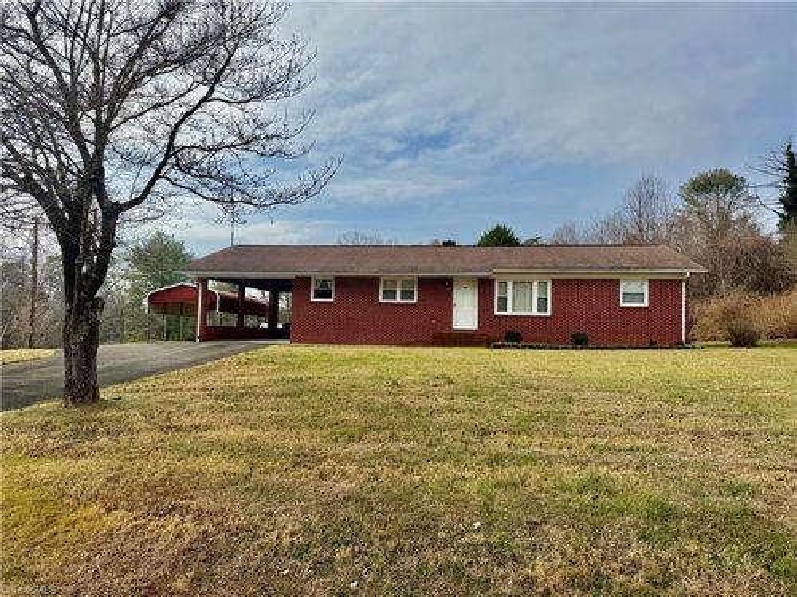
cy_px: 298
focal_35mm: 24
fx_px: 553
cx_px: 398
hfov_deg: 71.6
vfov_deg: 56.8
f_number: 1.78
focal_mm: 6.76
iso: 80
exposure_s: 1/5714
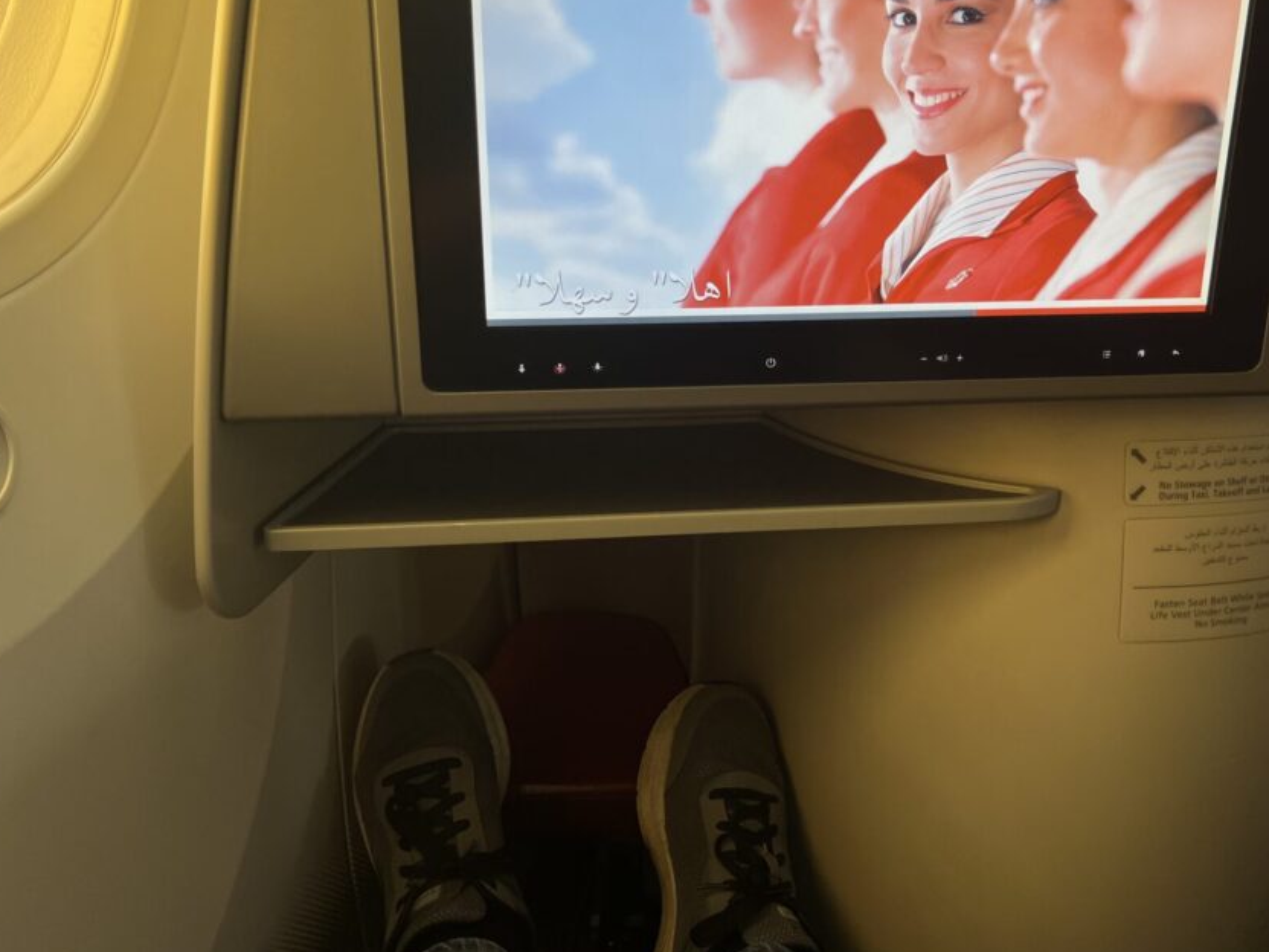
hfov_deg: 56.7
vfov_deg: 44.1
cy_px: 410
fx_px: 1173
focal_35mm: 32
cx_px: 685
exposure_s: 1/85
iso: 40
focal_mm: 5.1
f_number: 1.6
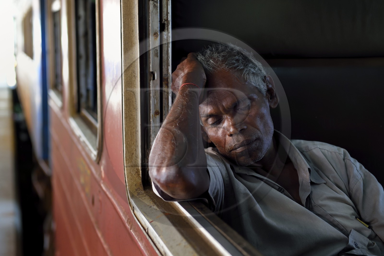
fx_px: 618
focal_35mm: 58
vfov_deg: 23.4
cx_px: 192
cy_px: 128
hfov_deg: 34.5
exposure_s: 1/60
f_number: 4
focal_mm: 58
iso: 1600
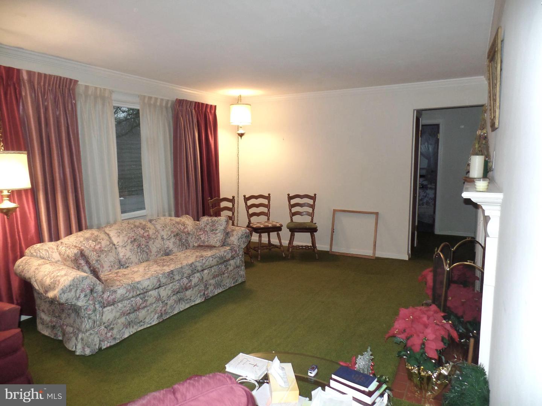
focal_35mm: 23
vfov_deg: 58.9
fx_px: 360
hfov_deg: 73.9
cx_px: 271
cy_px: 203
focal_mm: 4.1
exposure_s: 1/30
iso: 240
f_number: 2.8
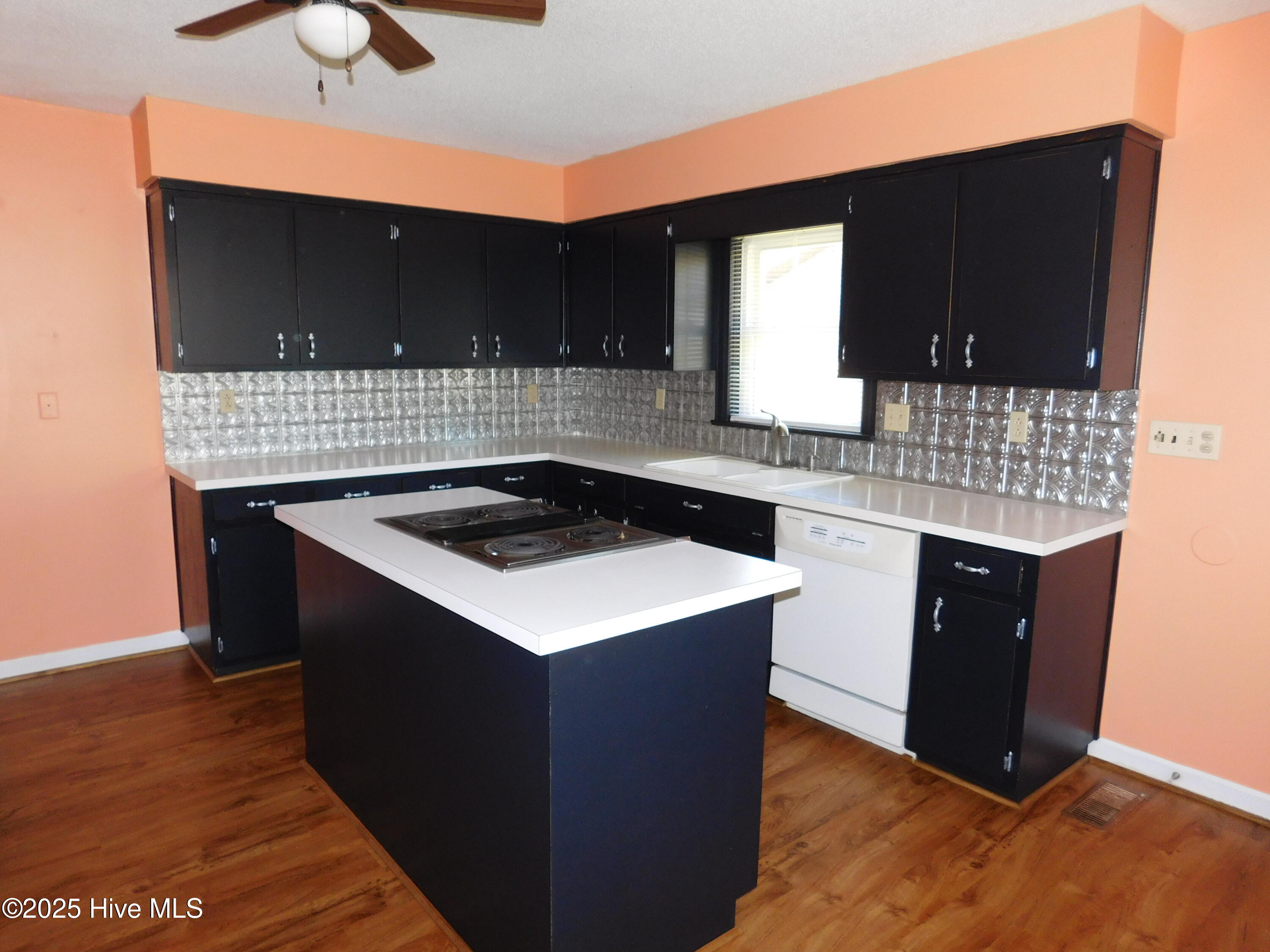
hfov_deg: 73.9
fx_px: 844
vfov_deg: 58.9
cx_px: 635
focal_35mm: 23
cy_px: 476
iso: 200
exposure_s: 1/30
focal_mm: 4
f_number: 3
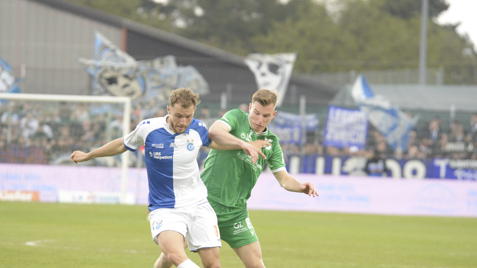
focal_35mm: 354
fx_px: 4477
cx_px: 232
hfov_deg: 6.1
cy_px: 163
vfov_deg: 3.4
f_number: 5.3
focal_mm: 280
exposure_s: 1/640
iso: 4000
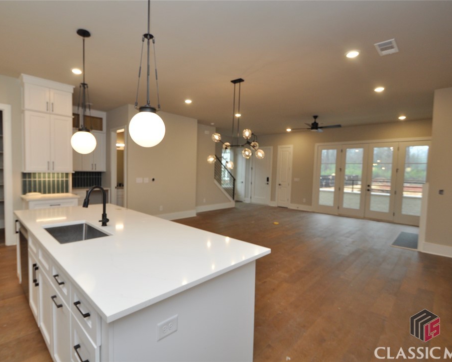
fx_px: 227
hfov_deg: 89.4
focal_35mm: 17
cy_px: 181
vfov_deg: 77.0
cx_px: 207
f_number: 5
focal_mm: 10
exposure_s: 1/100
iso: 400
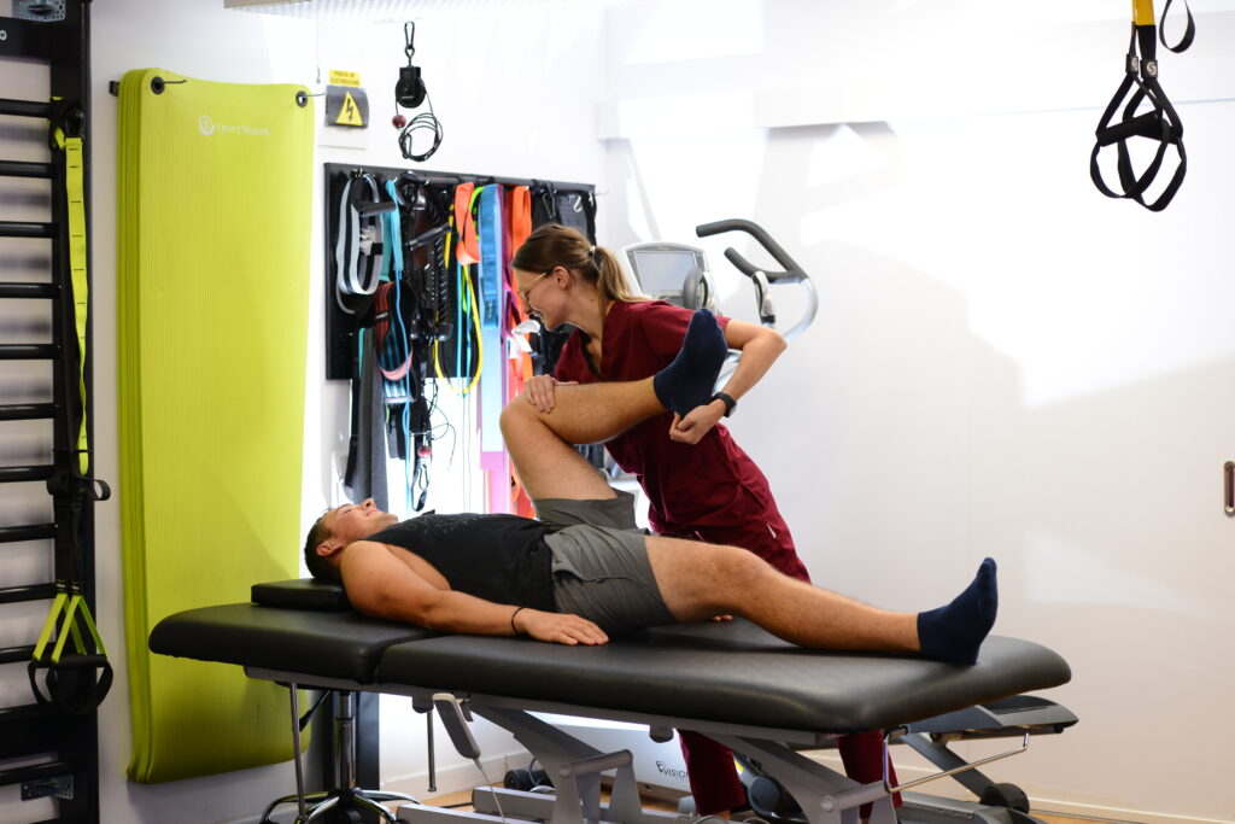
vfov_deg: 19.5
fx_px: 2402
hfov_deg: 28.8
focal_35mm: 70
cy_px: 412
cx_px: 618
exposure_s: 1/125
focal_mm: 70
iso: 800
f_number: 3.5
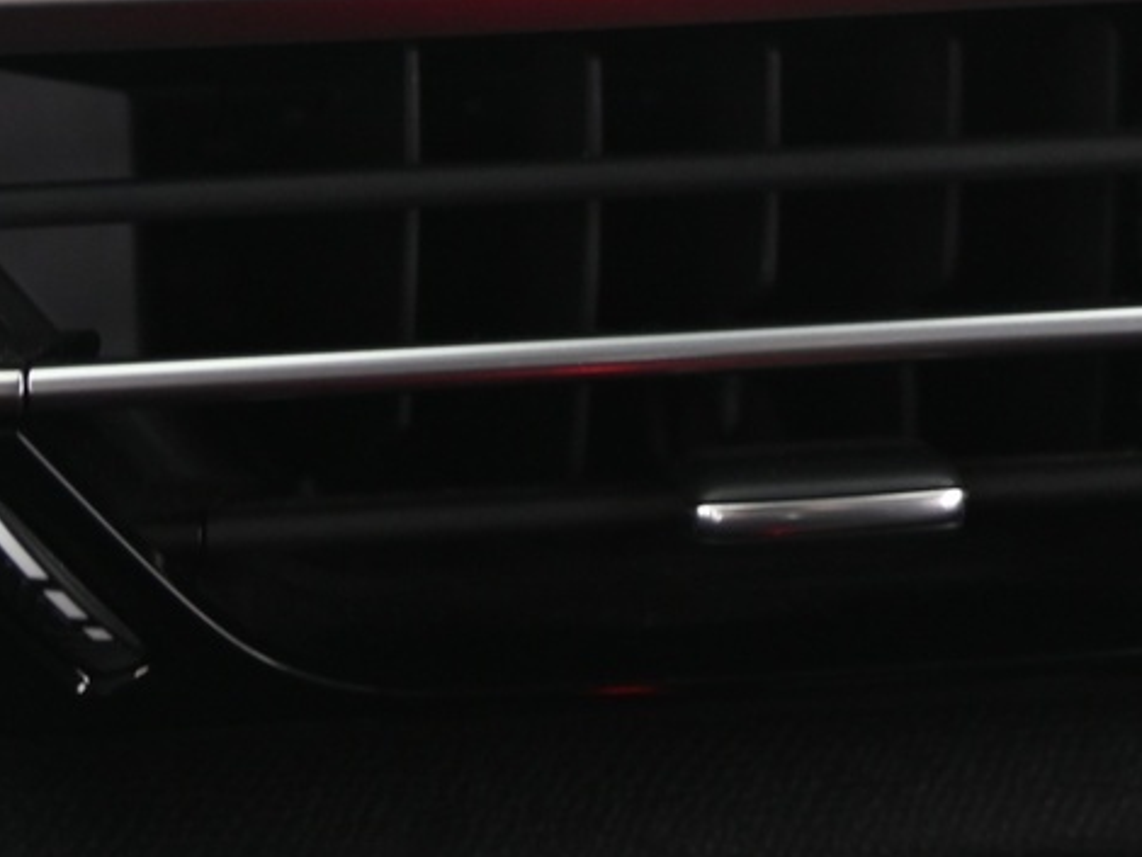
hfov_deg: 13.4
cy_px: -405
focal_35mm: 146
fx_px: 4819
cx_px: 957
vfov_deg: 9.9
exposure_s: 1/15
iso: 2000
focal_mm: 44
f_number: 4
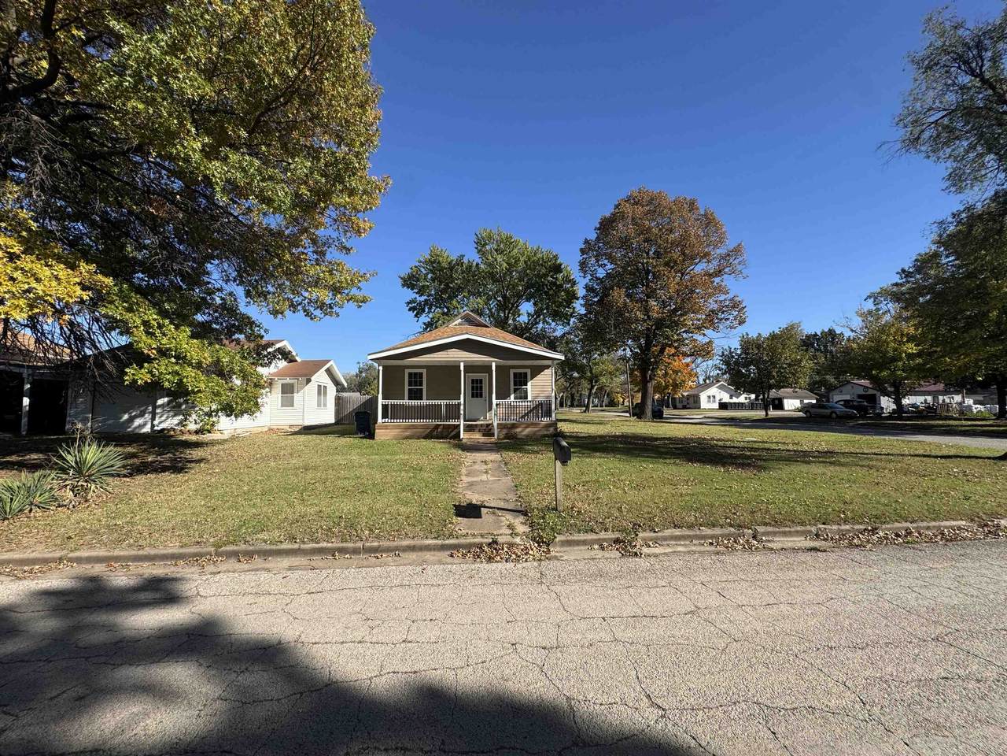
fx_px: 407
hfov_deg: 102.1
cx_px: 504
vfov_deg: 85.7
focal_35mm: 14
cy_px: 378
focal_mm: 2.22
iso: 40
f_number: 2.2
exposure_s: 1/1236
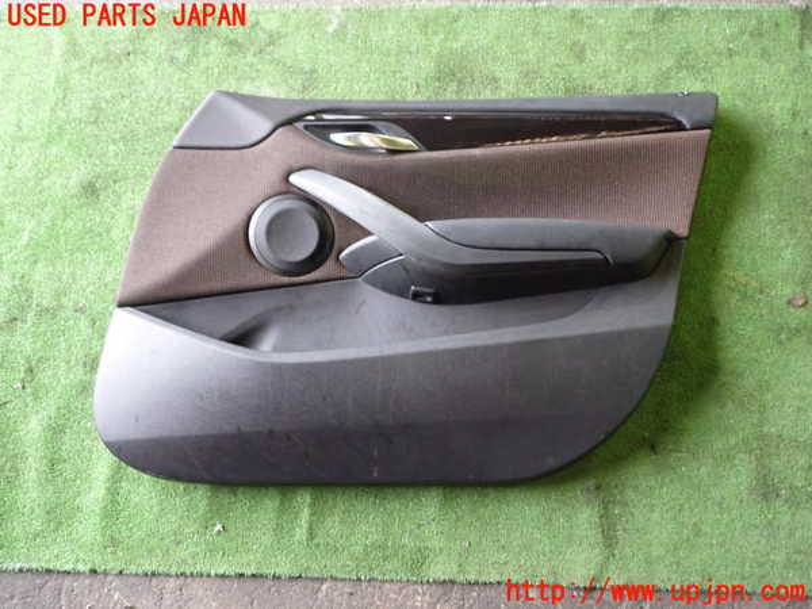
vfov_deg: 49.7
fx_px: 657
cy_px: 304
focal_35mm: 28
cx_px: 406
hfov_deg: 63.4
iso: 800
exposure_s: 1/30
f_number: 2.2
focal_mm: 5.05
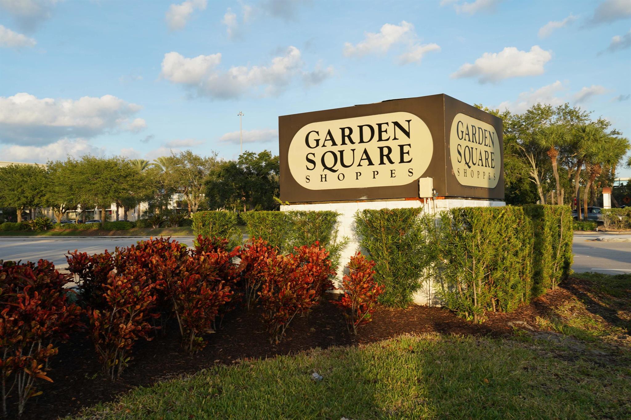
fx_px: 613
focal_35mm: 35
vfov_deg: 37.8
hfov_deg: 54.4
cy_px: 210
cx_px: 316
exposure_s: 1/50
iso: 100
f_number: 11
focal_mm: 35
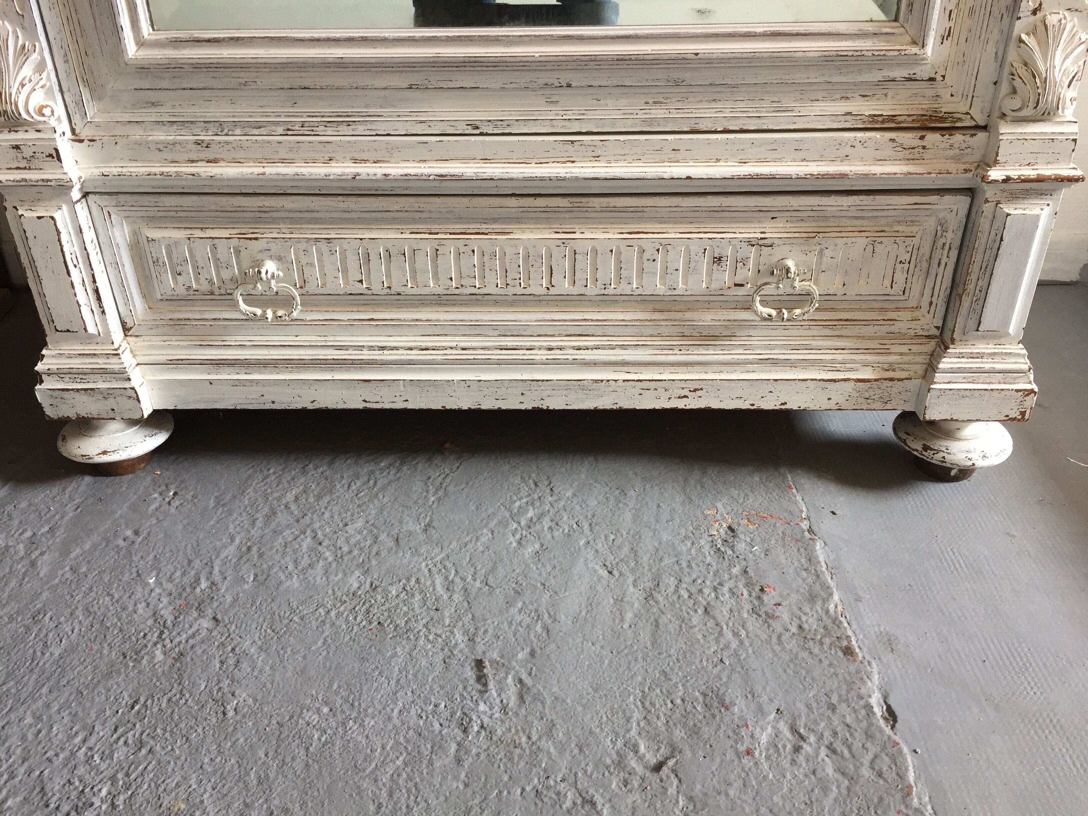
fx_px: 911
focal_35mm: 29
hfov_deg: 61.7
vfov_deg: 48.2
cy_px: 408
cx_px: 544
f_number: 2.2
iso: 100
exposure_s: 1/33
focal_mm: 4.15
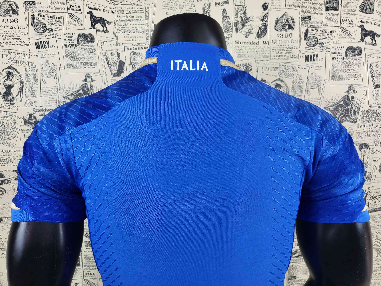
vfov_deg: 53.1
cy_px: 143
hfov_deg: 67.3
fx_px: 286
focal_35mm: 26
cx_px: 190
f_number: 1.8
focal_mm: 4.25
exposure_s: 1/100
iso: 80
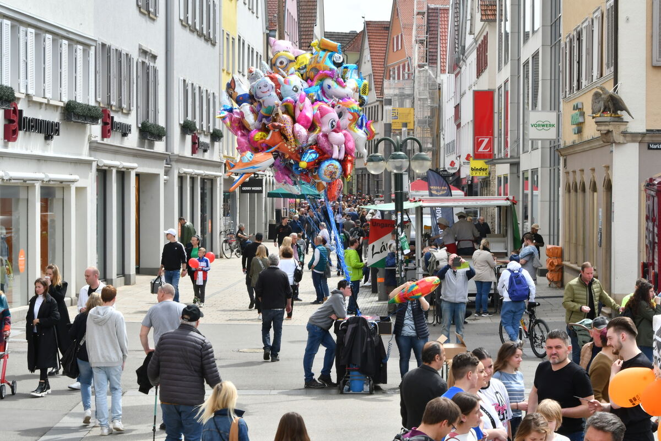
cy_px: 220
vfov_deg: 14.7
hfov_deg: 21.9
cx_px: 330
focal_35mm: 93
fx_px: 1707
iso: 400
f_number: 18
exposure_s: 1/125
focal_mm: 62
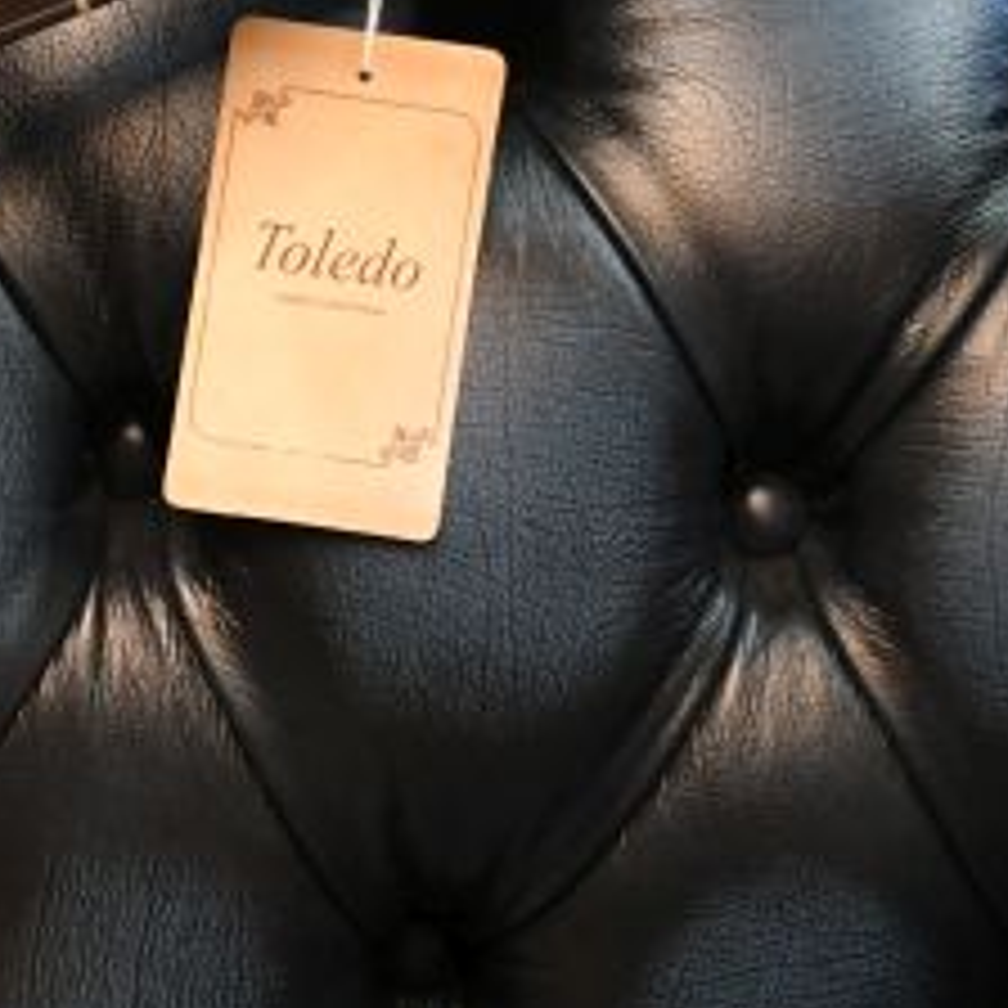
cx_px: -1008
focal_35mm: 233
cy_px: 376
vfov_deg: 7.5
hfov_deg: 7.2
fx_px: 7676
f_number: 3.5
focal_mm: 40
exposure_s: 1/125
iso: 1250
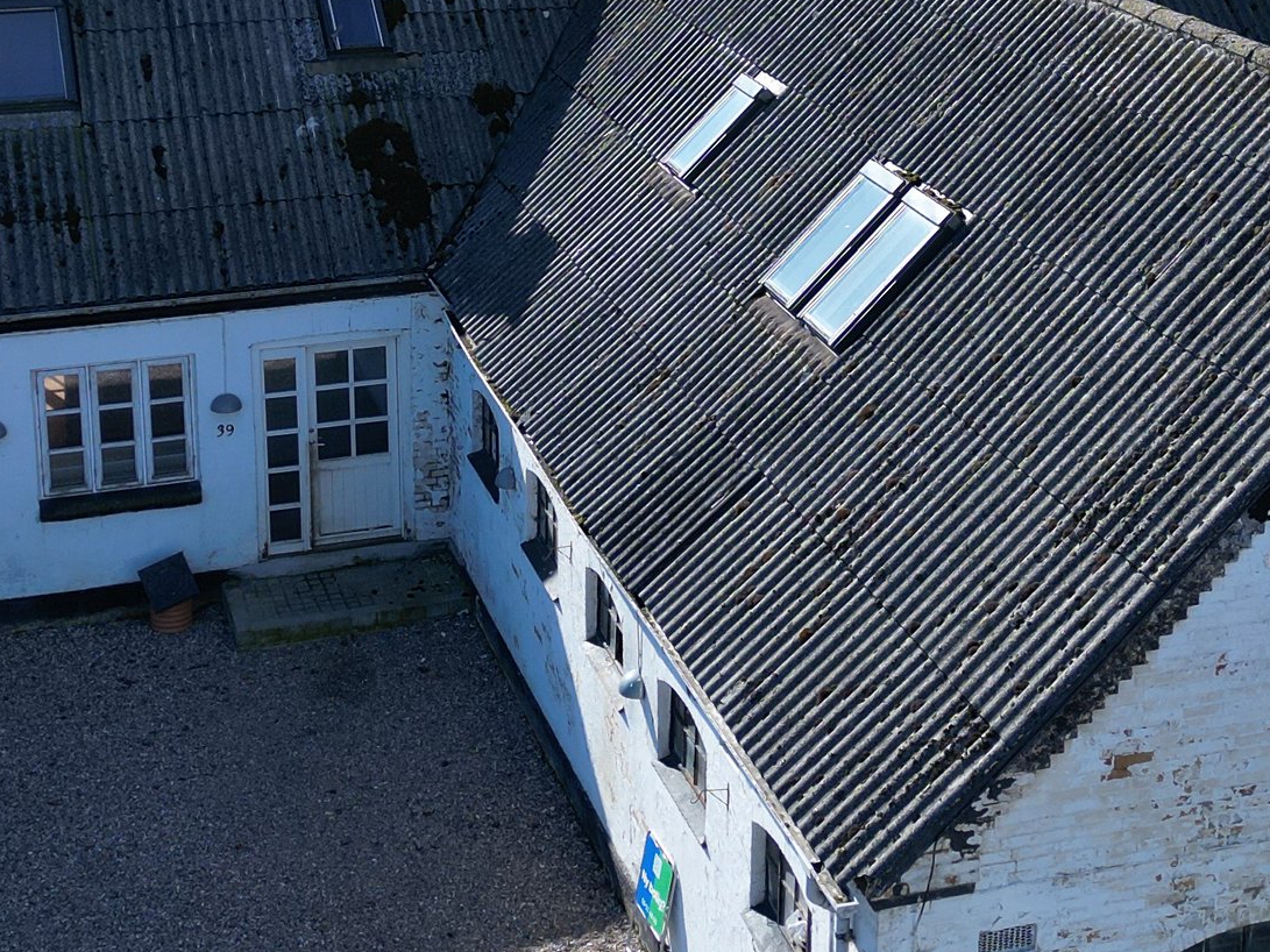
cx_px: 735
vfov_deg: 21.9
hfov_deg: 29.3
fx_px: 2421
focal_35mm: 66
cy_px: 180
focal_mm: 6.72
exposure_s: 1/2500
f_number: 1.7
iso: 100
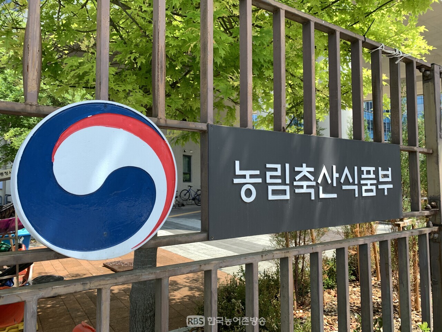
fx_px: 332
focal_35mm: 26
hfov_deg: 67.3
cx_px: 221
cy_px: 166
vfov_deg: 53.1
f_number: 1.8
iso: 25
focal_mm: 4.25
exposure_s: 1/842
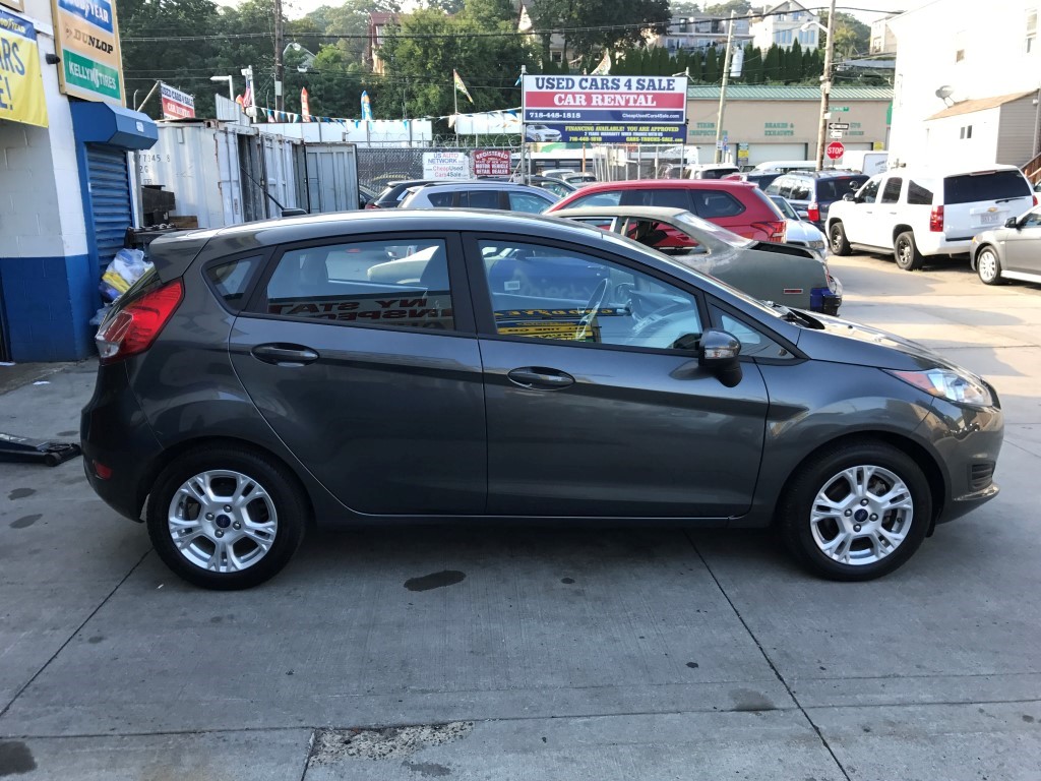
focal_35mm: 28
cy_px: 390
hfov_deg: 63.4
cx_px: 520
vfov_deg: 49.7
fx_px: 842
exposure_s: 1/236
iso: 20
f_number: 1.8
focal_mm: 3.99
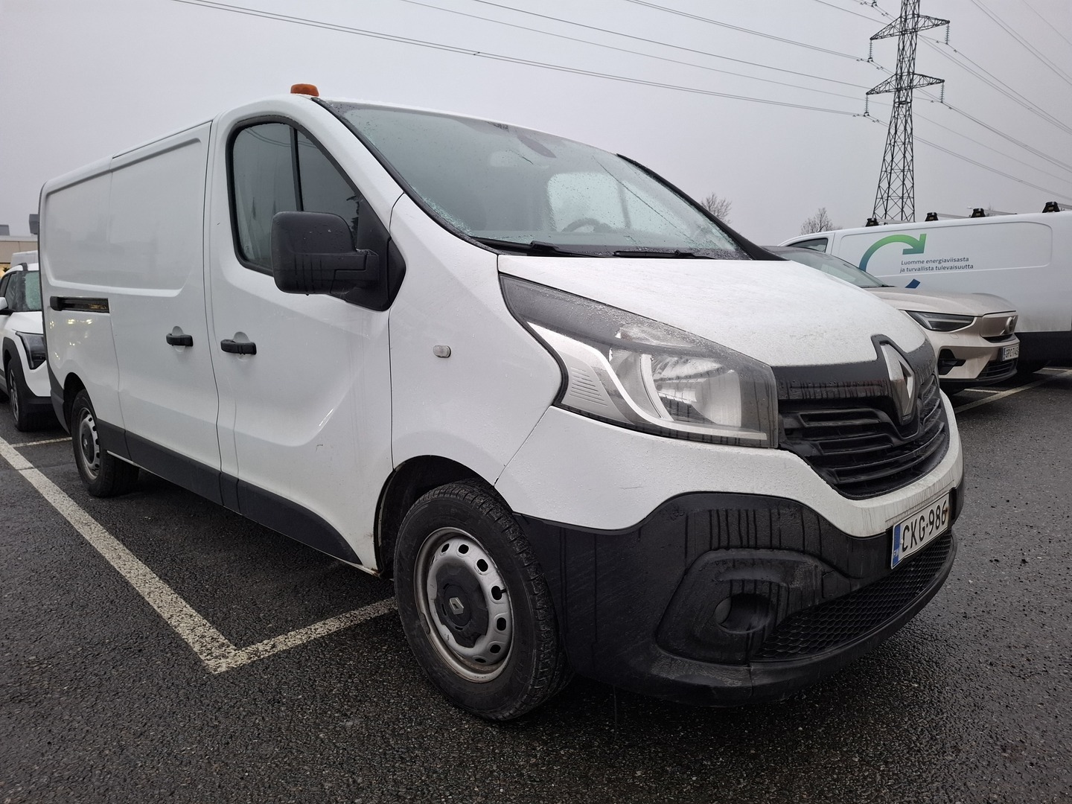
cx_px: 536
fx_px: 712
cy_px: 402
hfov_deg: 73.9
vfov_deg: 58.9
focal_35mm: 23
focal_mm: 5.54
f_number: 1.8
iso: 250
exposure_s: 1/50
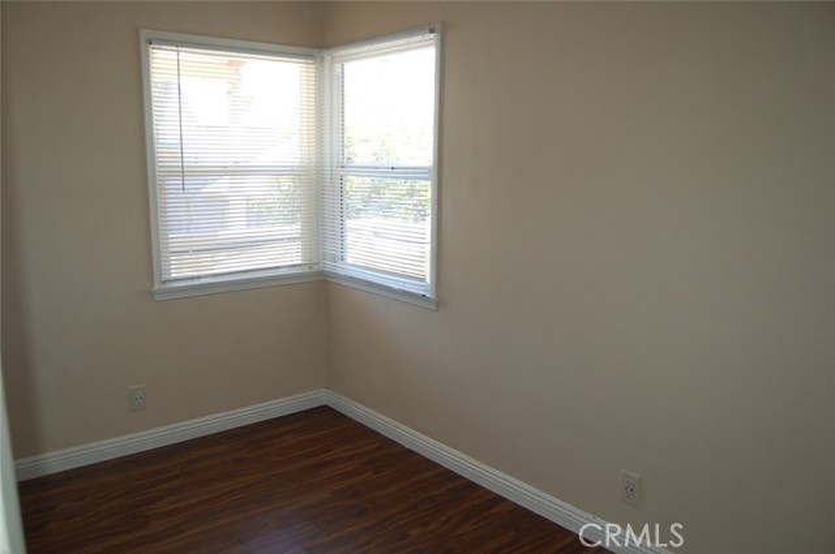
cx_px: 418
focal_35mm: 27
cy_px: 277
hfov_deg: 67.4
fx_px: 625
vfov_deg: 47.8
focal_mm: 18
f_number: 3.5
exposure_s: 1/100
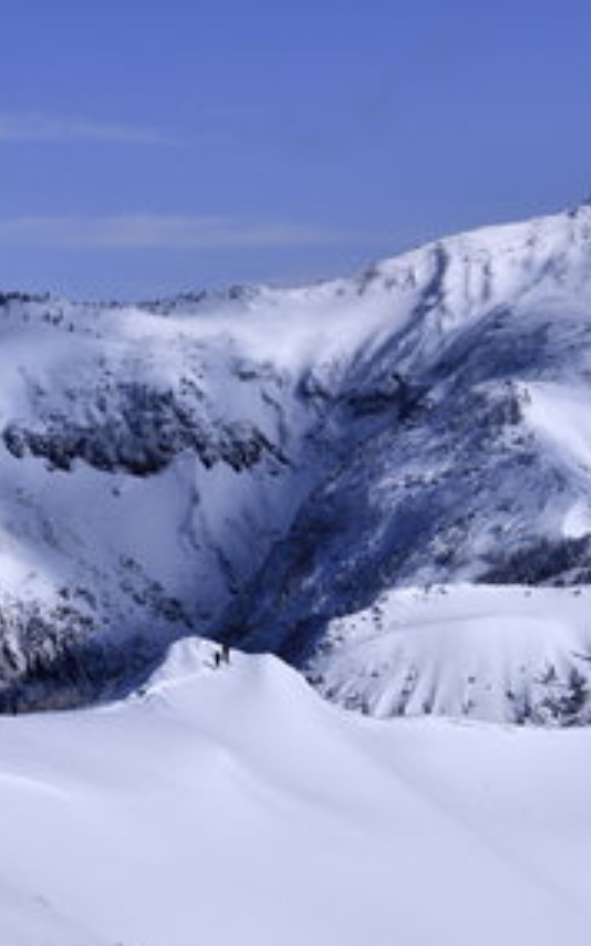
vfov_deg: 16.7
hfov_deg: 10.5
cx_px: 369
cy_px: 539
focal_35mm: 125
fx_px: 3223
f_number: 22
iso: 200
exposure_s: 1/400
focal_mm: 70
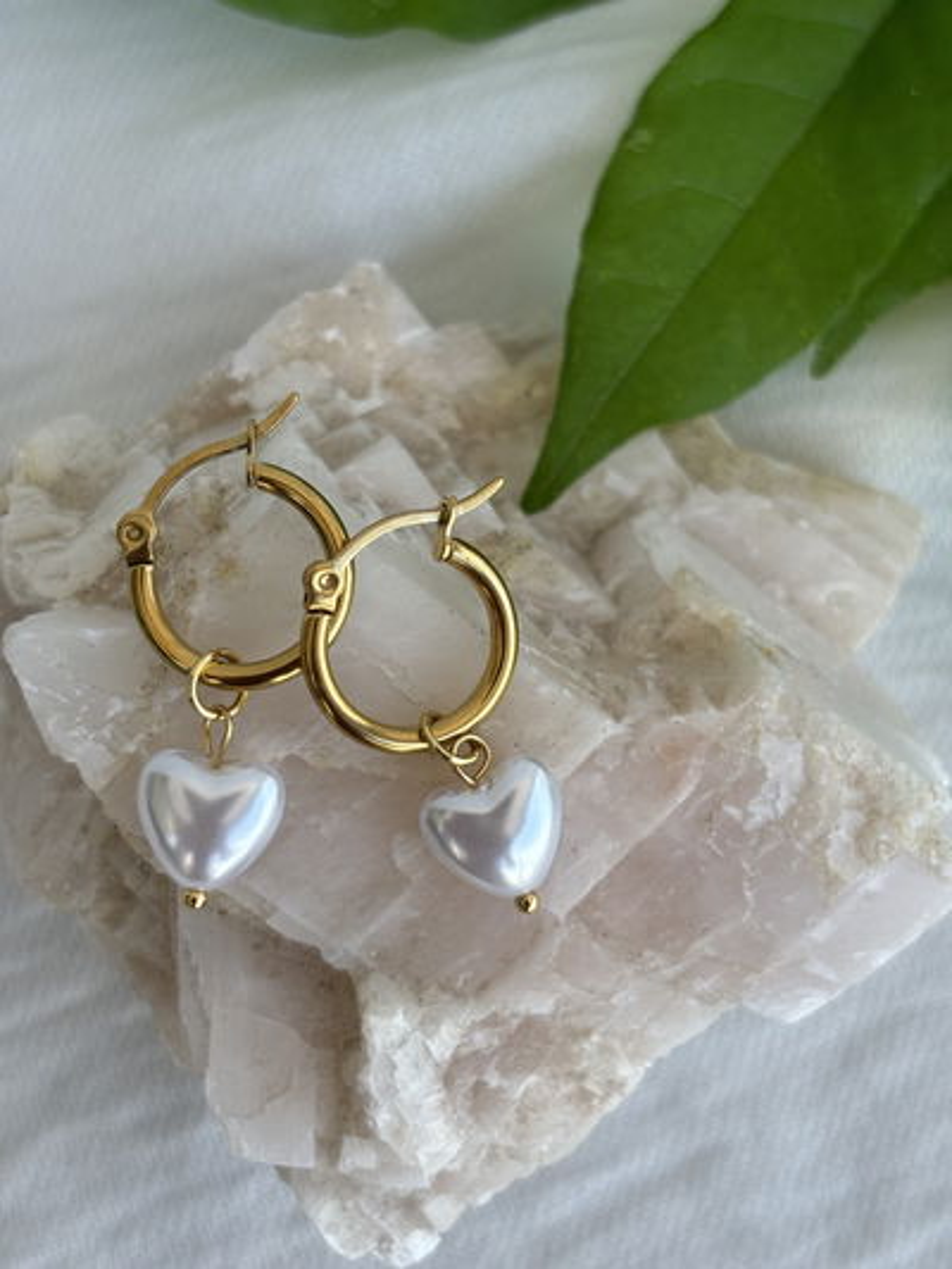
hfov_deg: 28.0
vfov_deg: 36.8
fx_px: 1906
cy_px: 634
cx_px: 476
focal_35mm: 52
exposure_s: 1/646
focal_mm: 5.96
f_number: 1.6
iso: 32
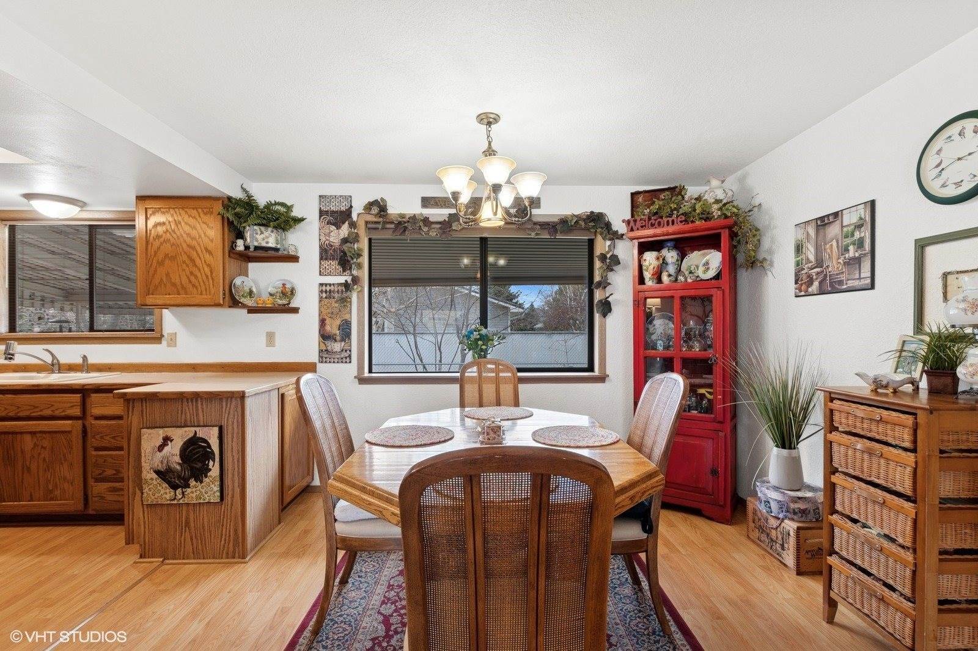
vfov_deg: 73.7
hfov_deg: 96.7
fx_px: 435
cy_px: 326
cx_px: 489
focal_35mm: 16
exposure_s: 1/25
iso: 100
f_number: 6.3
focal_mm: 11
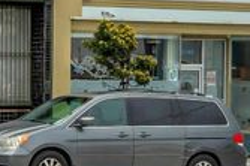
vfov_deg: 26.8
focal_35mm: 45
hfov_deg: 29.0
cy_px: -26
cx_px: -118
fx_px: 312
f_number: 8
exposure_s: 1/400
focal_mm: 10
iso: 100
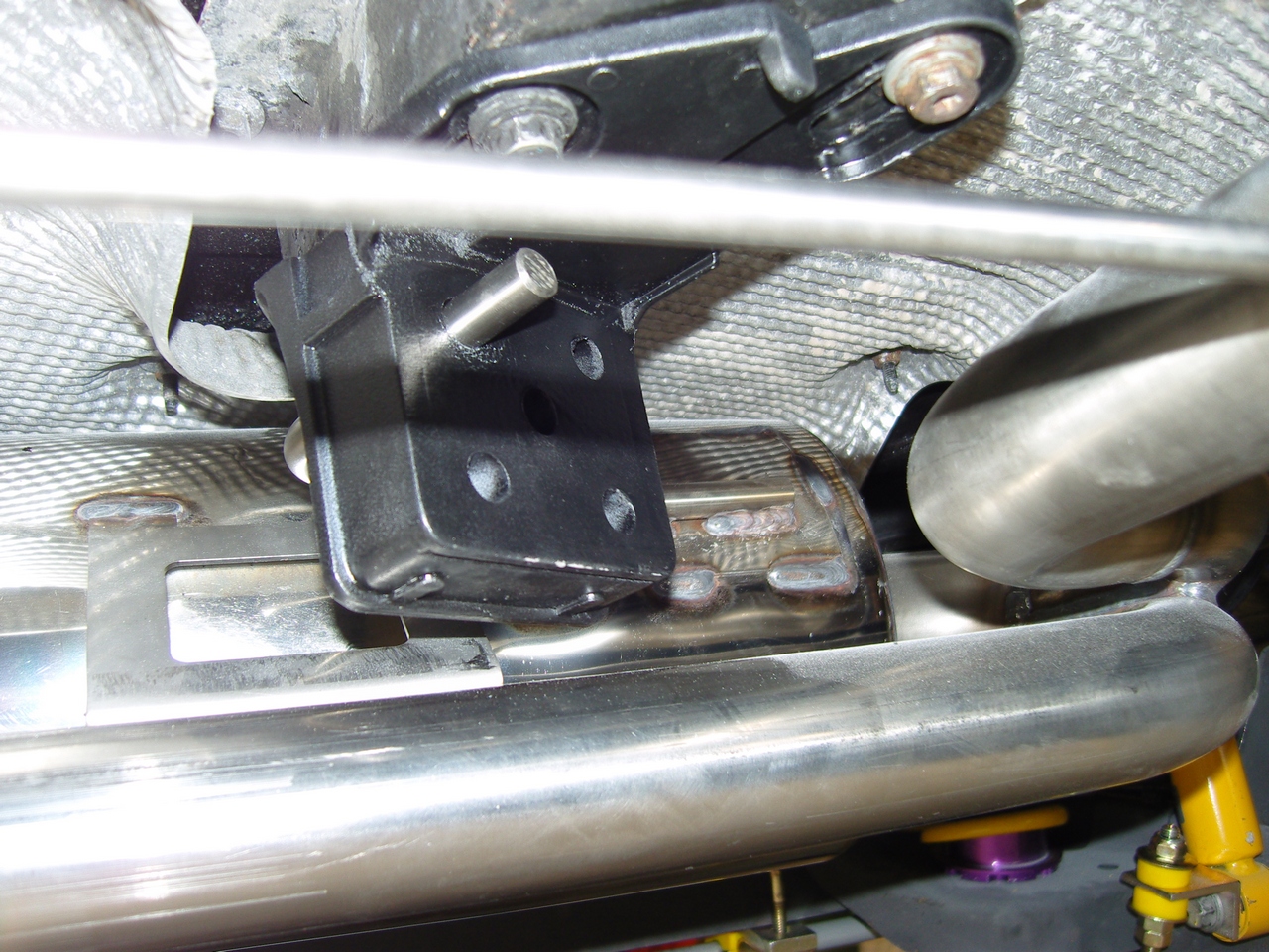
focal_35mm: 34
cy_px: 476
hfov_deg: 54.0
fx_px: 1246
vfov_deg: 41.8
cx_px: 634
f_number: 2.8
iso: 100
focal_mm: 7.3
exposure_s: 1/40
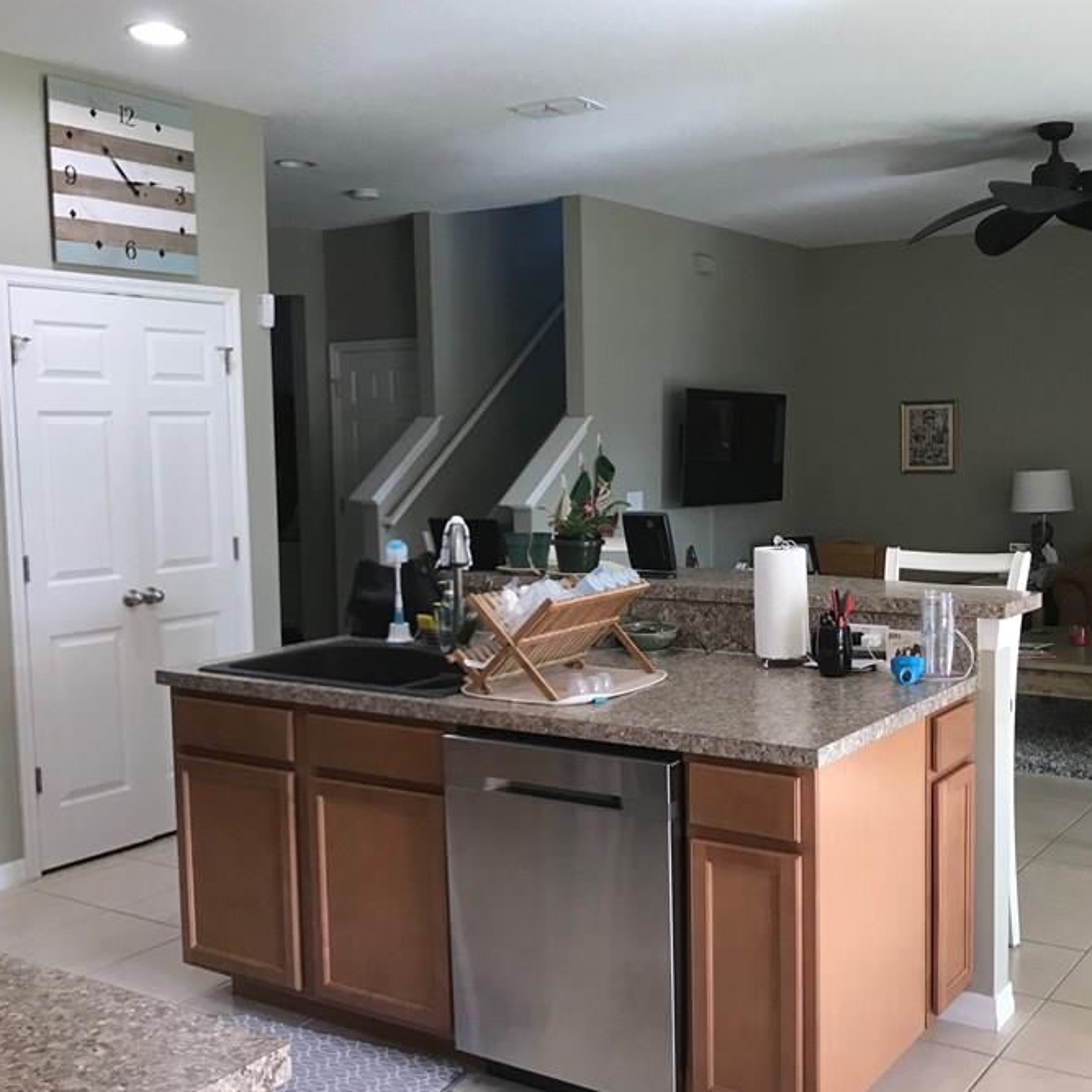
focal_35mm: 38
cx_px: 663
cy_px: 568
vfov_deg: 43.8
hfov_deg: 43.6
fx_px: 1356
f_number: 1.8
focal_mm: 3.99
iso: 32
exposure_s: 1/30
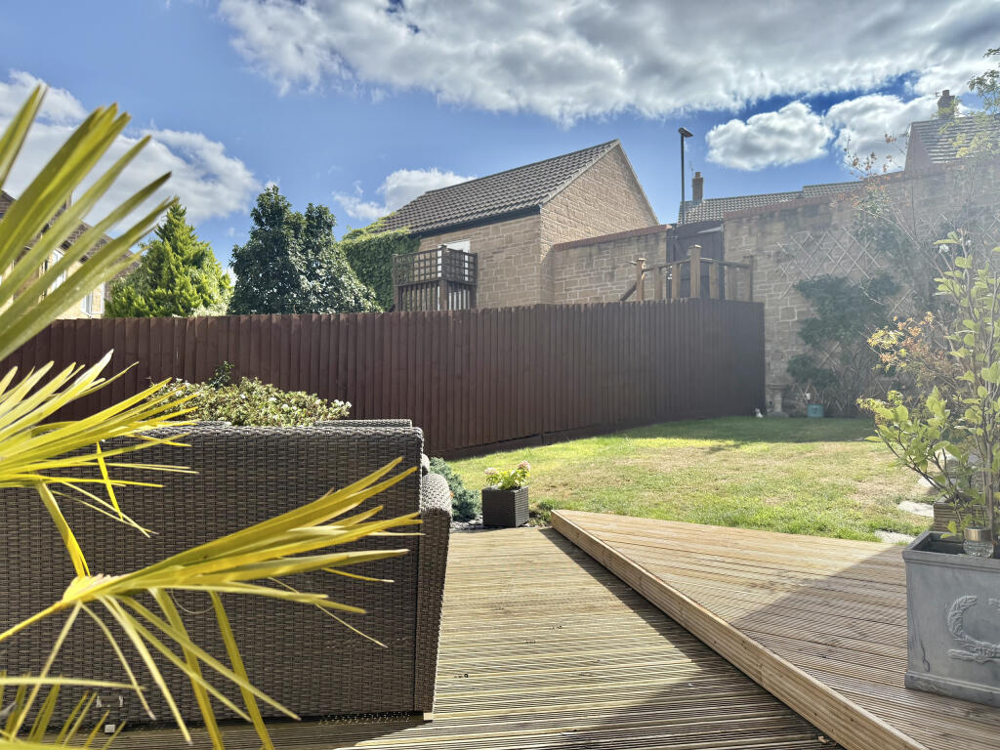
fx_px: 693
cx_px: 500
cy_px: 375
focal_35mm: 24
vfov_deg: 56.8
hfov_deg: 71.6
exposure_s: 1/5714
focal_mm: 6.76
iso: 100
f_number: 1.78
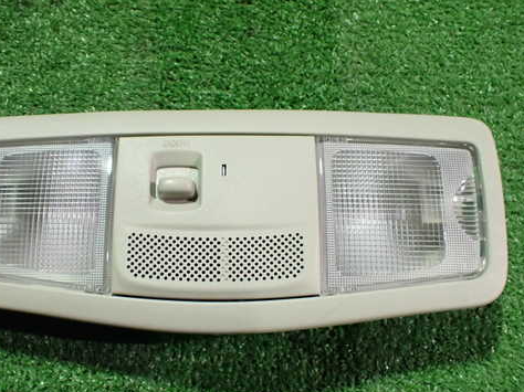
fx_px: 575
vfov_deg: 37.6
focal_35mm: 38
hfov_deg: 48.8
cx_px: 214
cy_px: 221
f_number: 2.3
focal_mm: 5.4
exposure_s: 1/50
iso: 800
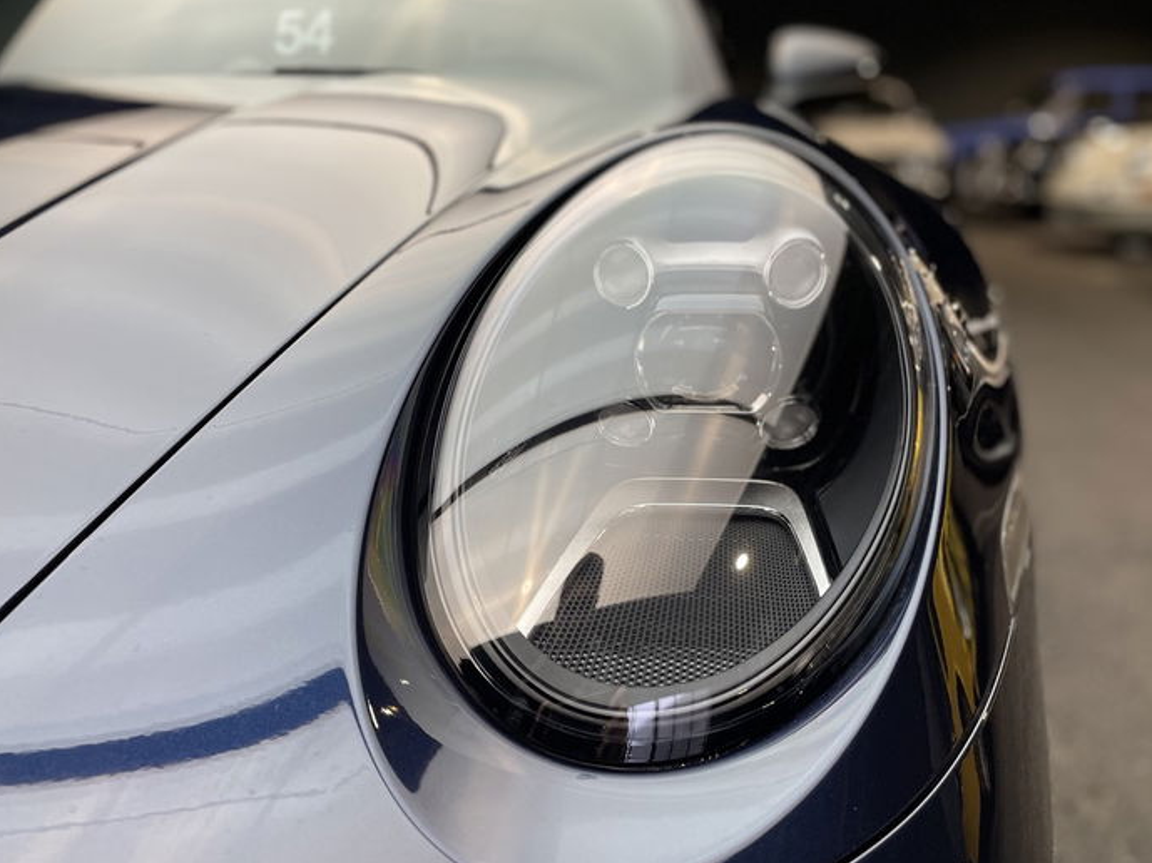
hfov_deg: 61.7
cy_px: 465
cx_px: 605
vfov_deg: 48.1
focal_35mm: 29
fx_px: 965
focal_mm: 4.2
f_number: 1.6
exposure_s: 1/100
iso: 100
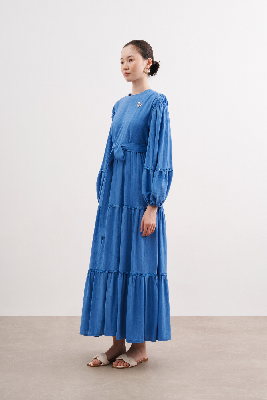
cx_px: 134
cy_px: 200
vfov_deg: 35.1
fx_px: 634
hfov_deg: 23.8
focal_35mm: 57
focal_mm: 57
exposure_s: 1/160
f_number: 11
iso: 400
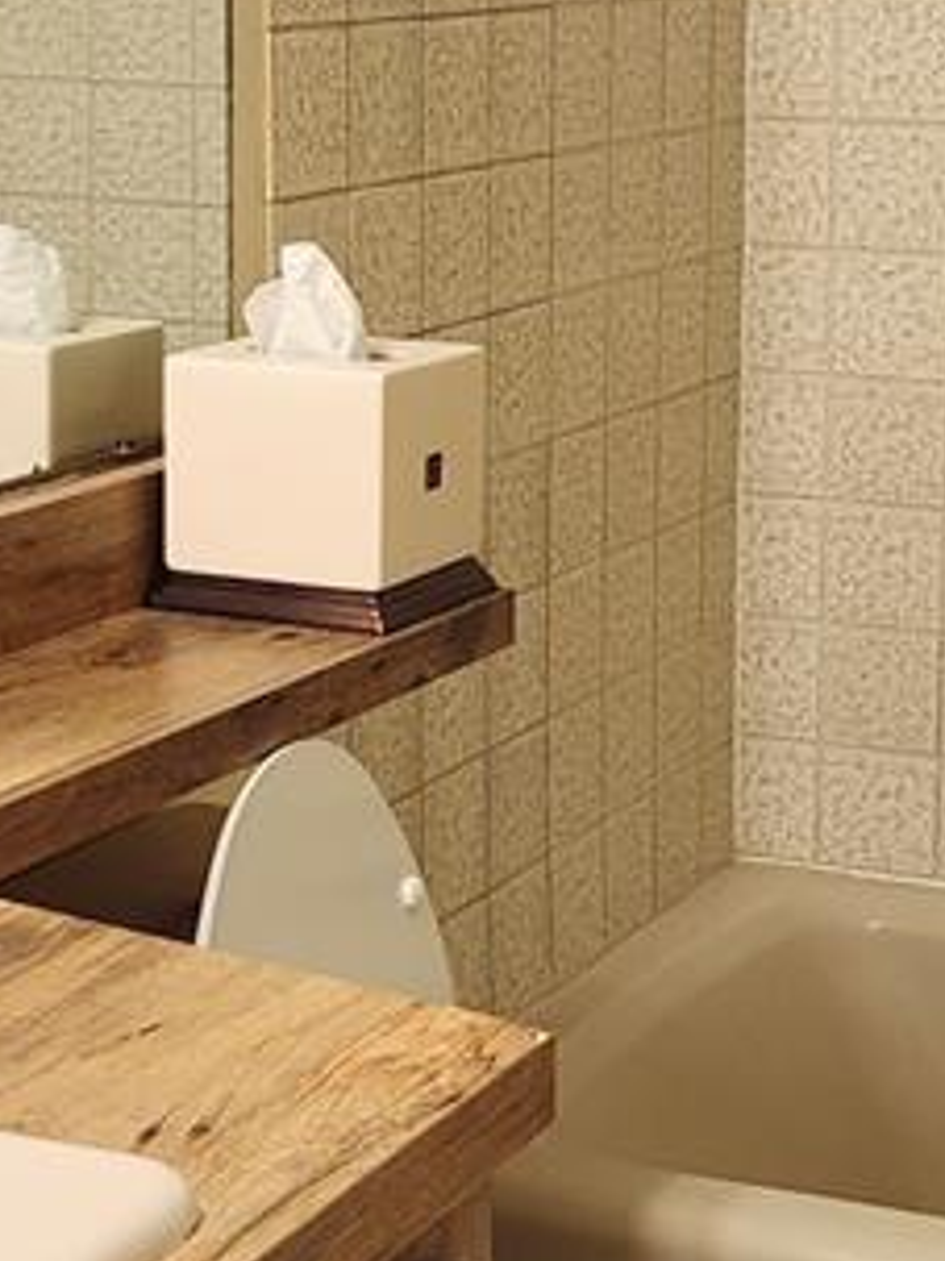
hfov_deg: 16.2
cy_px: 574
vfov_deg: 21.5
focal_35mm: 91
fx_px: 3315
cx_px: 570
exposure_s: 1/120
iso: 320
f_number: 1.8
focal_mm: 5.54
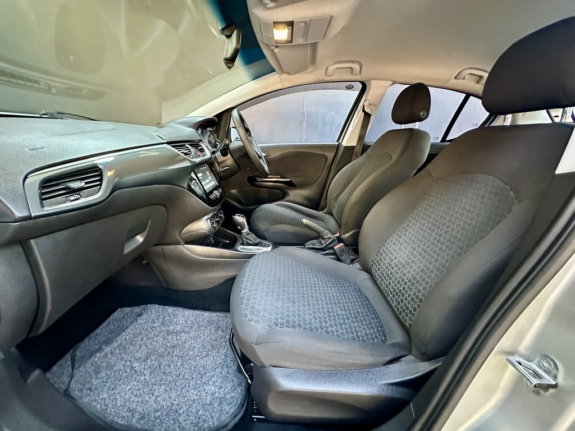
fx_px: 233
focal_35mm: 14
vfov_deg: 85.7
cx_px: 288
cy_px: 216
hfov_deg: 102.1
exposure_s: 1/41
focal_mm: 2.22
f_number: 2.2
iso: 1250
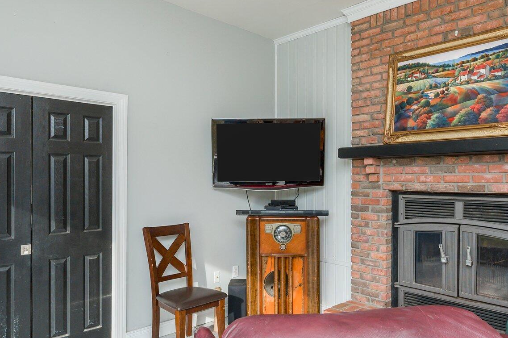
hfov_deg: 65.7
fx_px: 393
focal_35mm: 28
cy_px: 171
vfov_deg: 46.5
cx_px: 261
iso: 400
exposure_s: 1/50
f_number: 9
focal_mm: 15.5
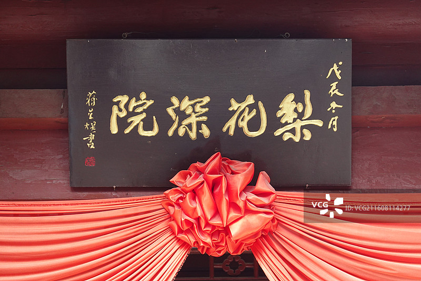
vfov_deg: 9.3
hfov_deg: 13.9
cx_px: 210
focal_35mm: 148
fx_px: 1730
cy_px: 140
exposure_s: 1/160
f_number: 4.5
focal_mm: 53.6
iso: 500
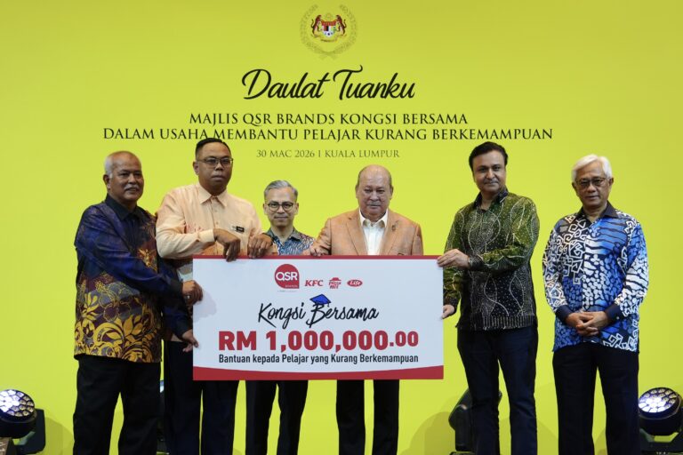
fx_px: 1328
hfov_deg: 28.8
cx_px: 342
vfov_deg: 19.5
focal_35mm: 70
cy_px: 228
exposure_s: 1/125
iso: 1250
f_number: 4
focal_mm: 70
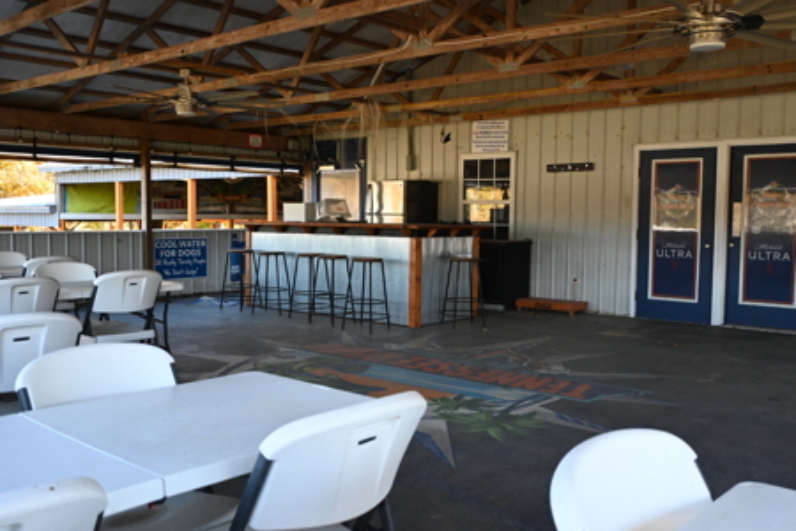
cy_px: 266
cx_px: 398
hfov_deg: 55.8
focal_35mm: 34
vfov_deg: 38.9
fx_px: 752
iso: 400
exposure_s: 1/125
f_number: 5
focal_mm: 23
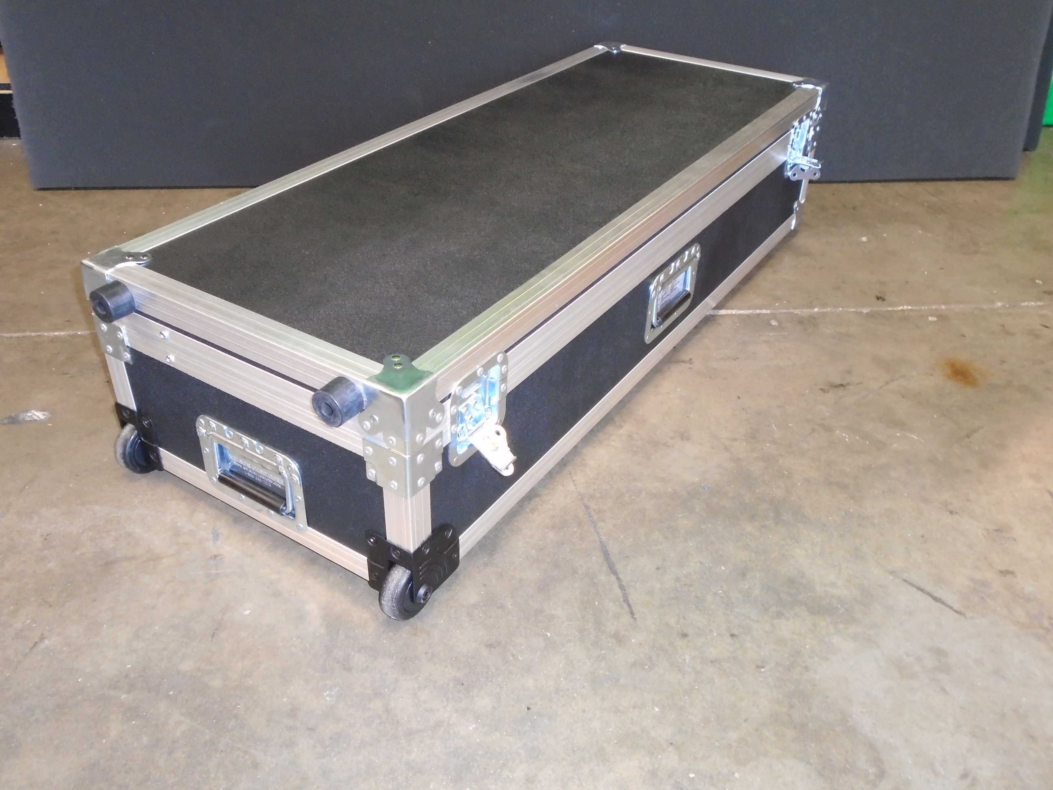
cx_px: 526
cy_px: 395
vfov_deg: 45.4
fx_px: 943
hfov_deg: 58.4
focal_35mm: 31
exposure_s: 1/40
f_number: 3.5
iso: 400
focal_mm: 5.5
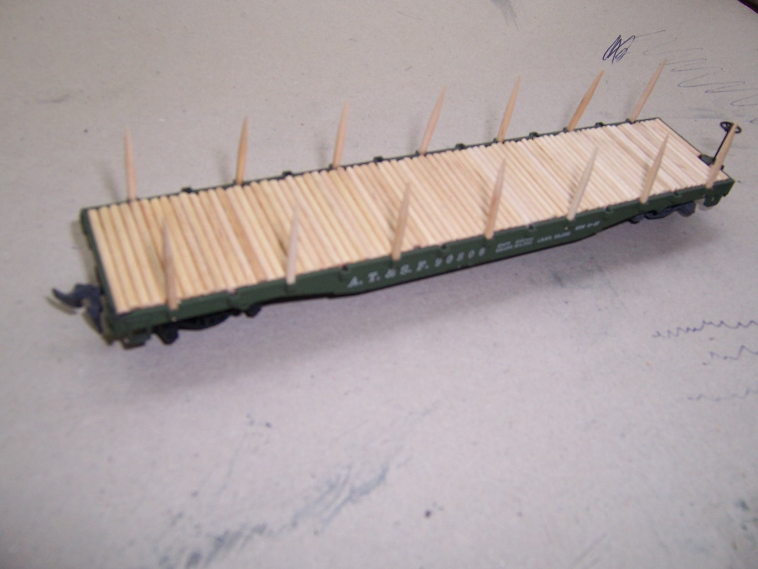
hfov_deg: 55.4
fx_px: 723
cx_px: 379
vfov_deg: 42.9
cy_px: 284
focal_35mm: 33
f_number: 3.4
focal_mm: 5.5
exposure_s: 1/125
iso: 80
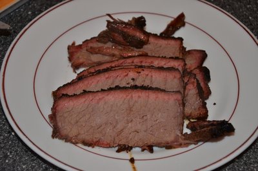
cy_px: 86
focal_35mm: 93
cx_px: 129
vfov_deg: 14.6
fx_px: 665
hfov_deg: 22.0
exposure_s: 1/60
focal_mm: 62
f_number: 5.3
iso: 800
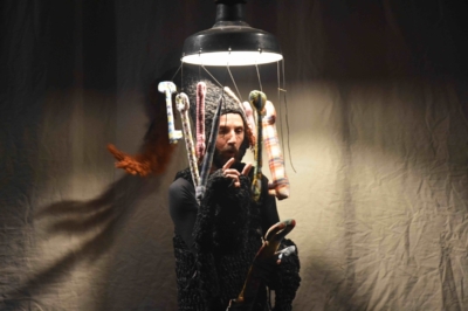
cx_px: 234
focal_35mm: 120
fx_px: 1559
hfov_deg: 17.1
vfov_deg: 11.4
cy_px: 156
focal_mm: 80
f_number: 5.3
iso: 3600
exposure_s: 1/60
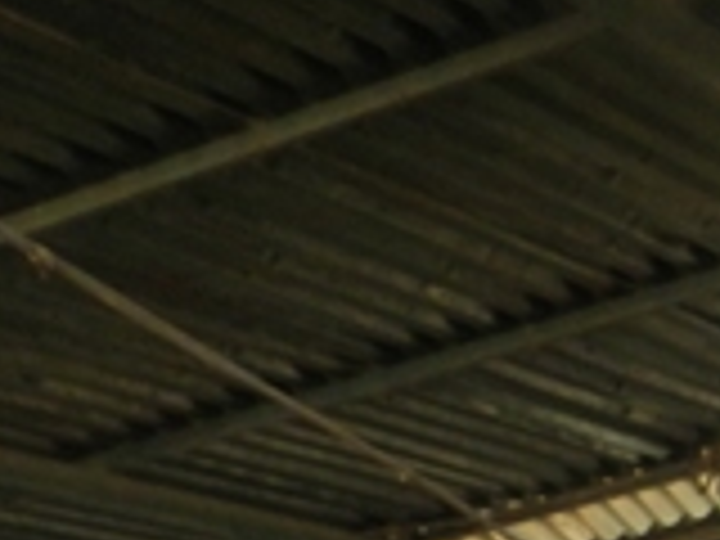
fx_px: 2392
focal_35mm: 115
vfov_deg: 11.6
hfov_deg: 14.8
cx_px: 1328
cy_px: 1062
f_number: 3.4
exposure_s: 1/30
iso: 200
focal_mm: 4
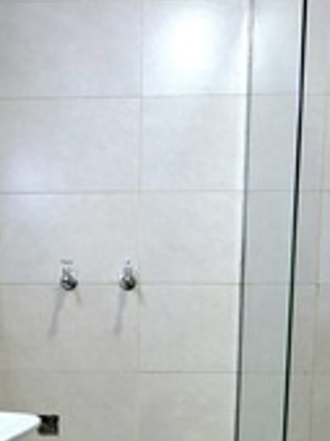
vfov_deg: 46.4
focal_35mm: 35
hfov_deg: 40.1
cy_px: 414
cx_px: 108
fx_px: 446
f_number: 2.2
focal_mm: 1.74
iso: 100
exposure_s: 1/40
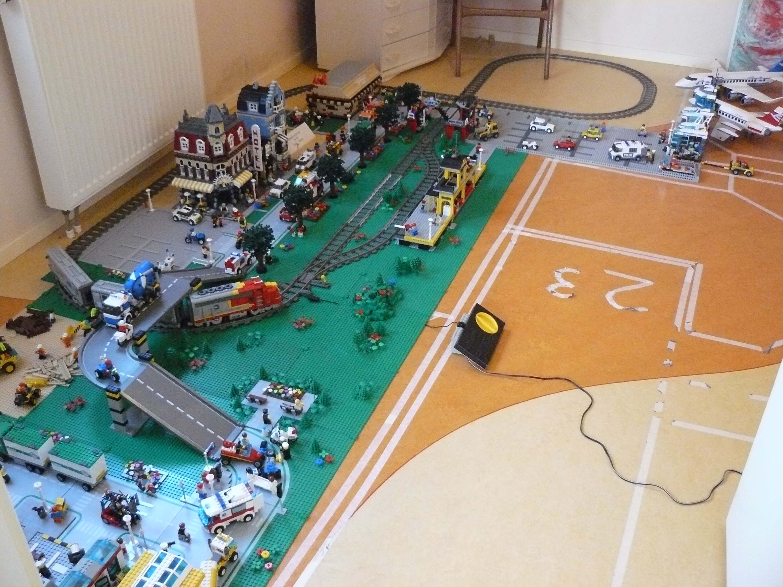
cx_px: 392
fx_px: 814
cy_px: 294
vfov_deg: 39.7
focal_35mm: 36
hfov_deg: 51.4
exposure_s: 1/40
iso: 800
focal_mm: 6
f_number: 2.8
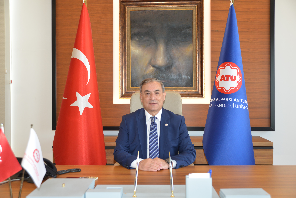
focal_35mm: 40
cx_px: 148
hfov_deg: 48.4
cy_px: 99
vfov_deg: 33.4
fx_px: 329
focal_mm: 40
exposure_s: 1/60
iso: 280
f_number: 4
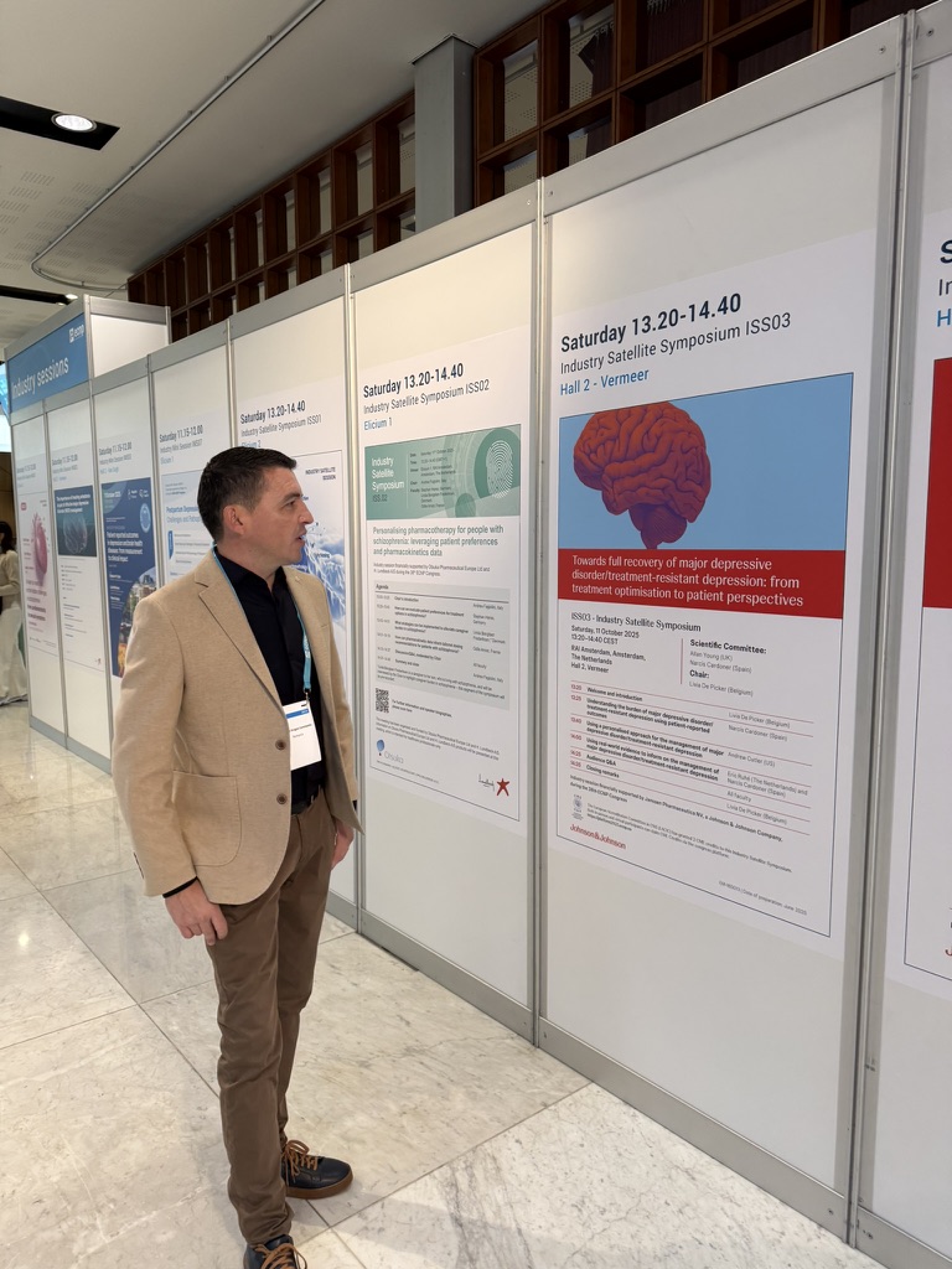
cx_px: 476
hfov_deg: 56.8
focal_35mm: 24
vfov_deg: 71.6
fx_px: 880
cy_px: 634
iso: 160
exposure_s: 1/100
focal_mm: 6.76
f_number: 1.78
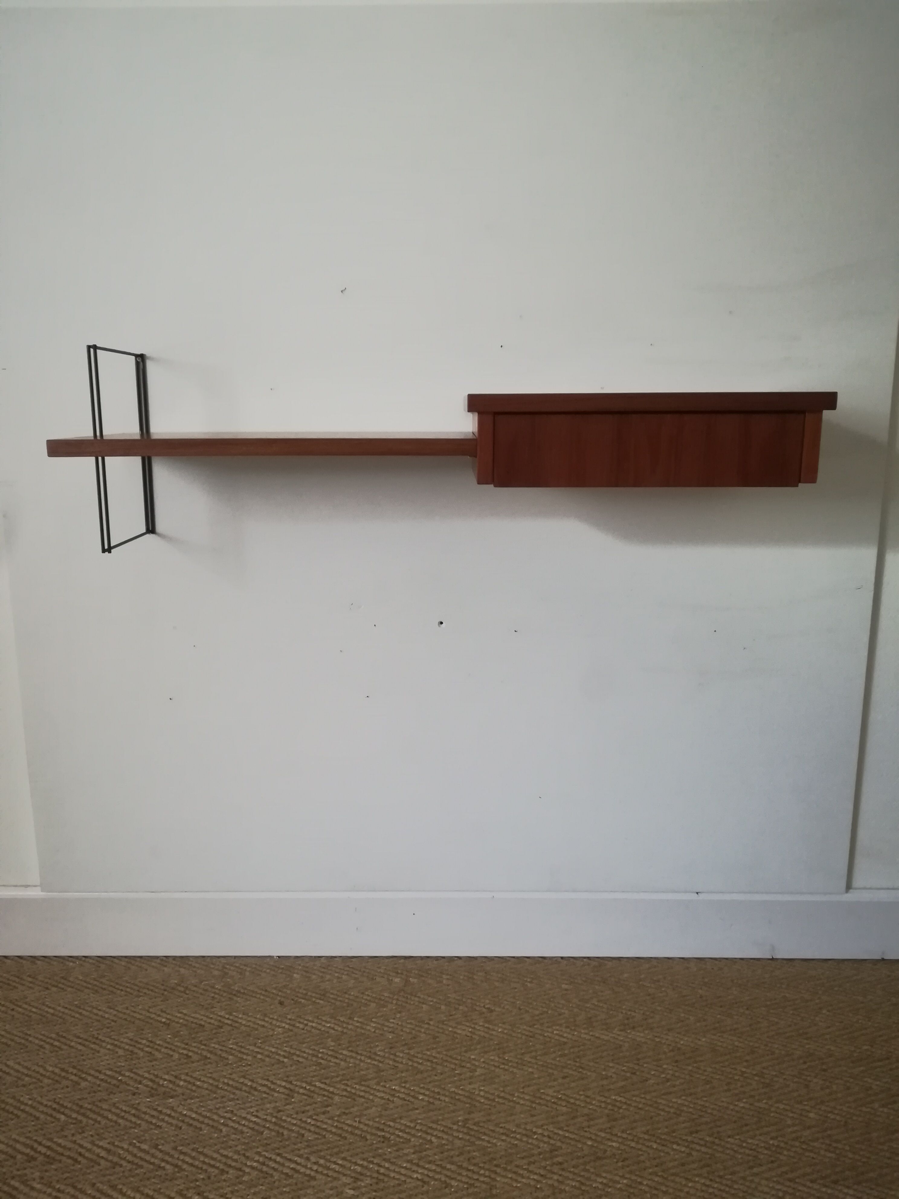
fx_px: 900
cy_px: 600
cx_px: 450
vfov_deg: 67.3
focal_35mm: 26
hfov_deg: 53.1
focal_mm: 3.83
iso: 500
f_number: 2.2
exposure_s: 1/20
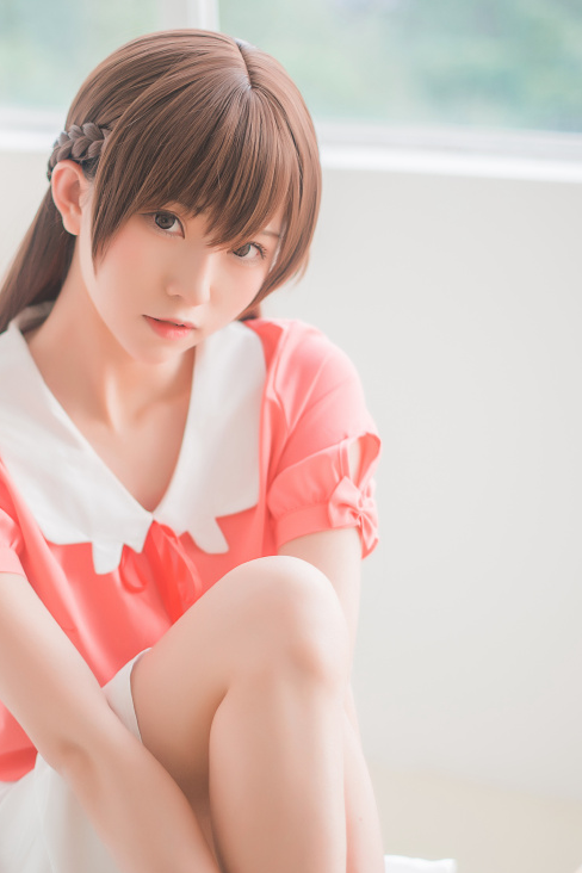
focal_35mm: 82
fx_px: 1988
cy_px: 514
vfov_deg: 24.7
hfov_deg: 16.6
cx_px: 183
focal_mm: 50
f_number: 1.8
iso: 100
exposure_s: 1/640
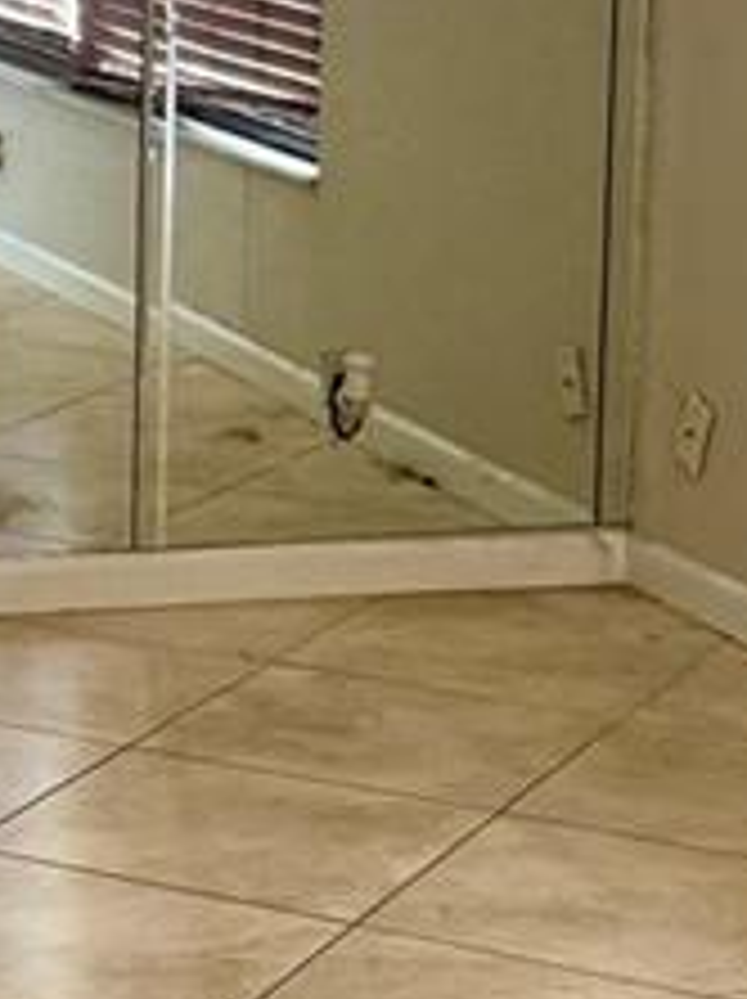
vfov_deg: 15.0
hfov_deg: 10.8
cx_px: -472
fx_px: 3748
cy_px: 130
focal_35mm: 130
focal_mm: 6.76
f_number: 1.78
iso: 400
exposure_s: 1/60
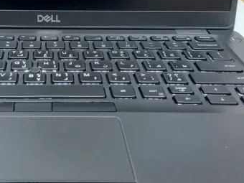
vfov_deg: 30.4
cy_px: 47
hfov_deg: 39.2
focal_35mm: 47
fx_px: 331
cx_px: 57
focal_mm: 4.6
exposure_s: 1/33
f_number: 2
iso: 250
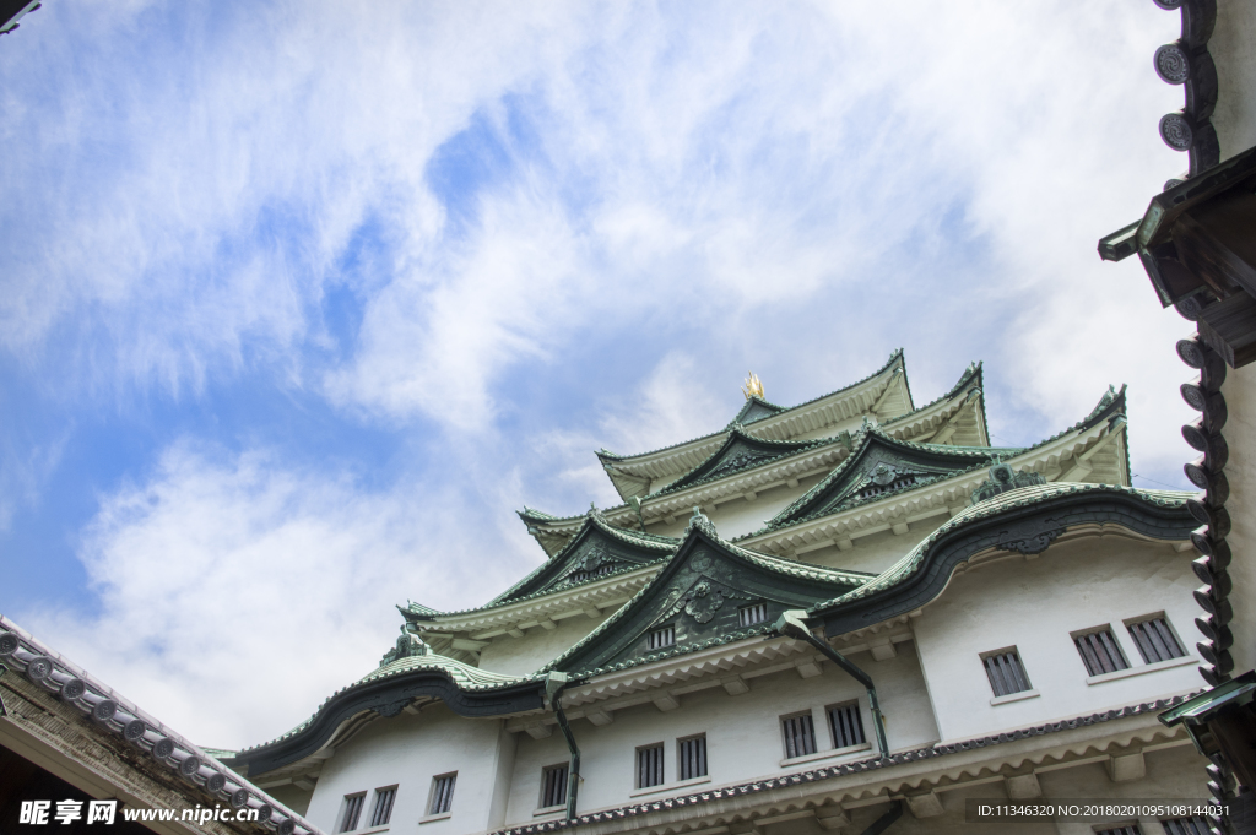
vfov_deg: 57.1
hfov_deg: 78.6
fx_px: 767
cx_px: 628
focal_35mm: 22
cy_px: 418
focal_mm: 15
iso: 100
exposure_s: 1/125
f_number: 14
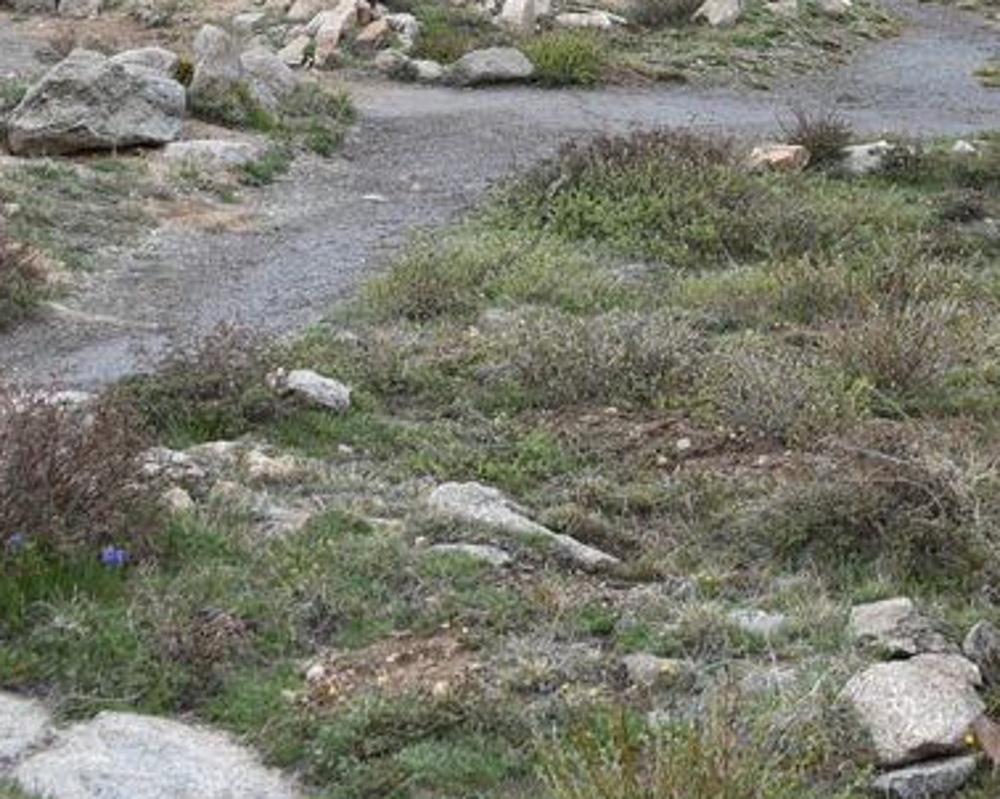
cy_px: -114
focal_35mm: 89
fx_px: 2633
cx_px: 1026
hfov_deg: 20.7
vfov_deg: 16.6
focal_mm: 28
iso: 100
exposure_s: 1/160
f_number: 6.3
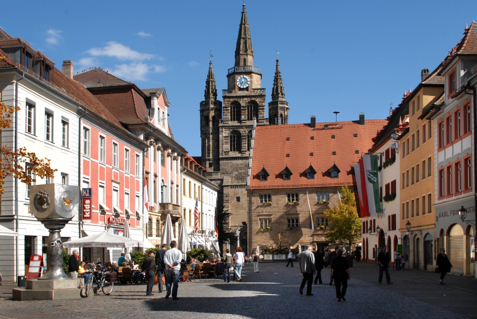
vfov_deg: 34.3
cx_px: 238
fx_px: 517
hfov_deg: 49.5
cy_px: 160
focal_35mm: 39
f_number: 14
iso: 400
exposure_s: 1/350
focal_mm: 26
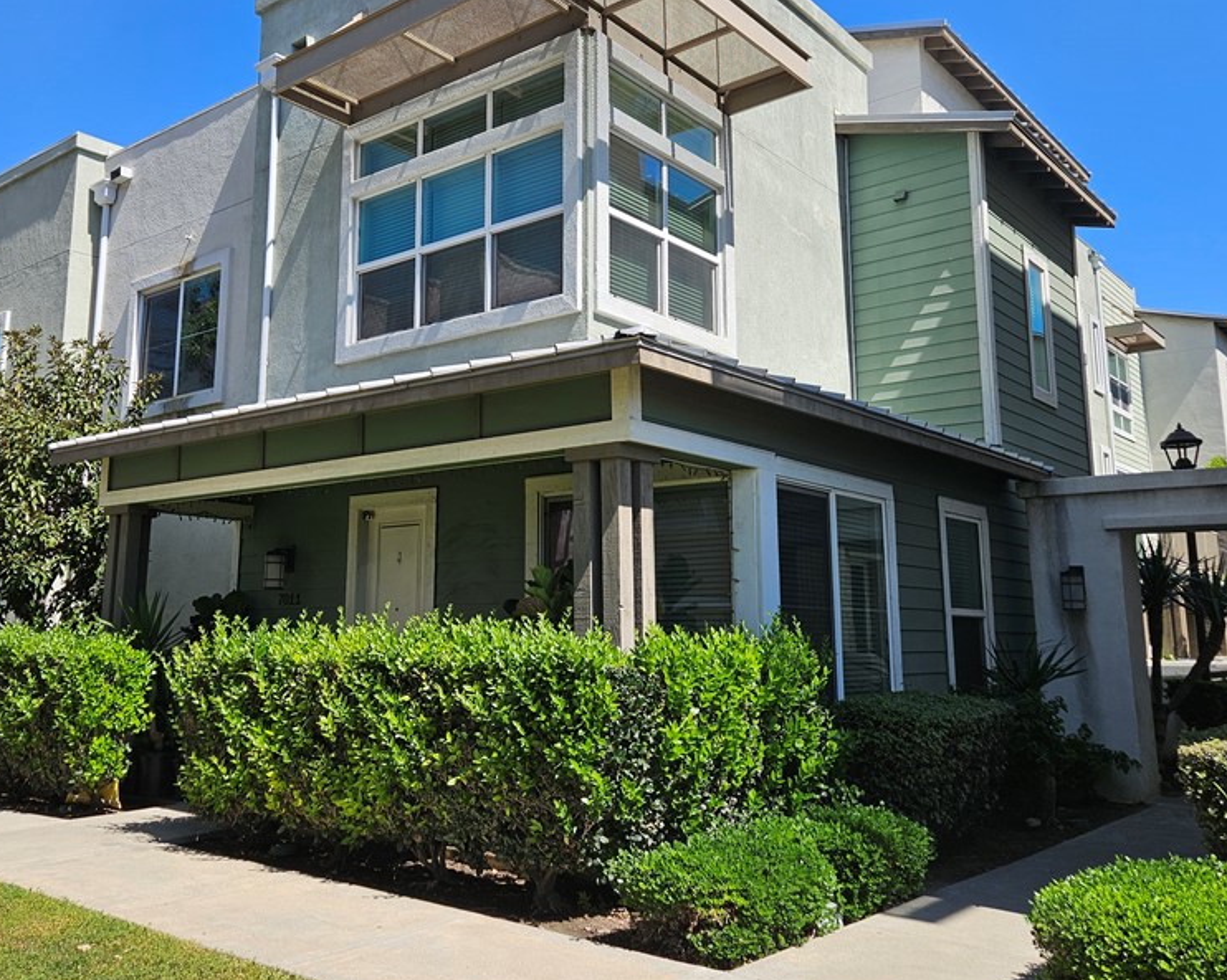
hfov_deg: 57.1
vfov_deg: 46.9
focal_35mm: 31
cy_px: 420
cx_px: 559
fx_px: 1125
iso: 25
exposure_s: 1/1505
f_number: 1.8
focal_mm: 5.4
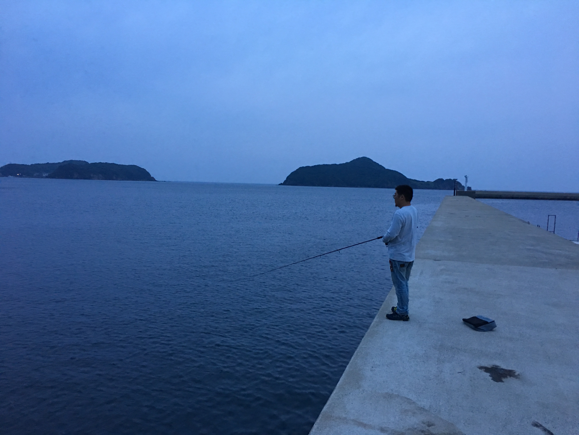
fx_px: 485
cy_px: 218
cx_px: 290
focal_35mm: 29
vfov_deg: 48.2
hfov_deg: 61.7
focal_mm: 4.15
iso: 100
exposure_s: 1/15
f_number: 2.2
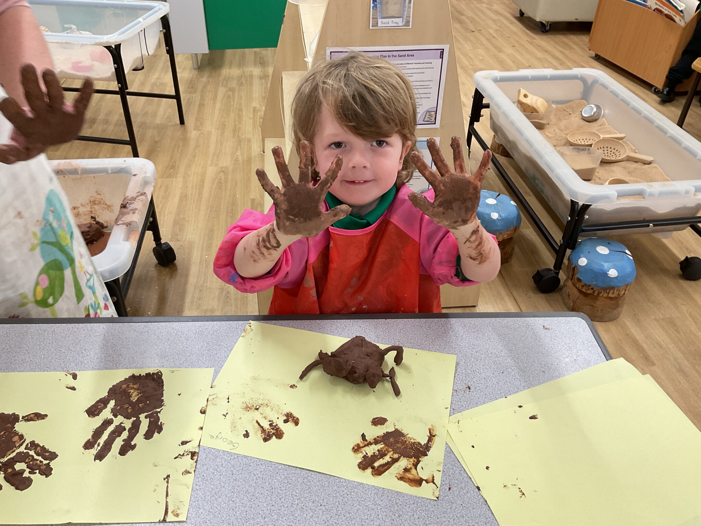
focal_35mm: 29
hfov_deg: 61.7
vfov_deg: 48.2
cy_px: 263
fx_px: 587
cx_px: 350
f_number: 1.8
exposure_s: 1/50
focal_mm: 3
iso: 64
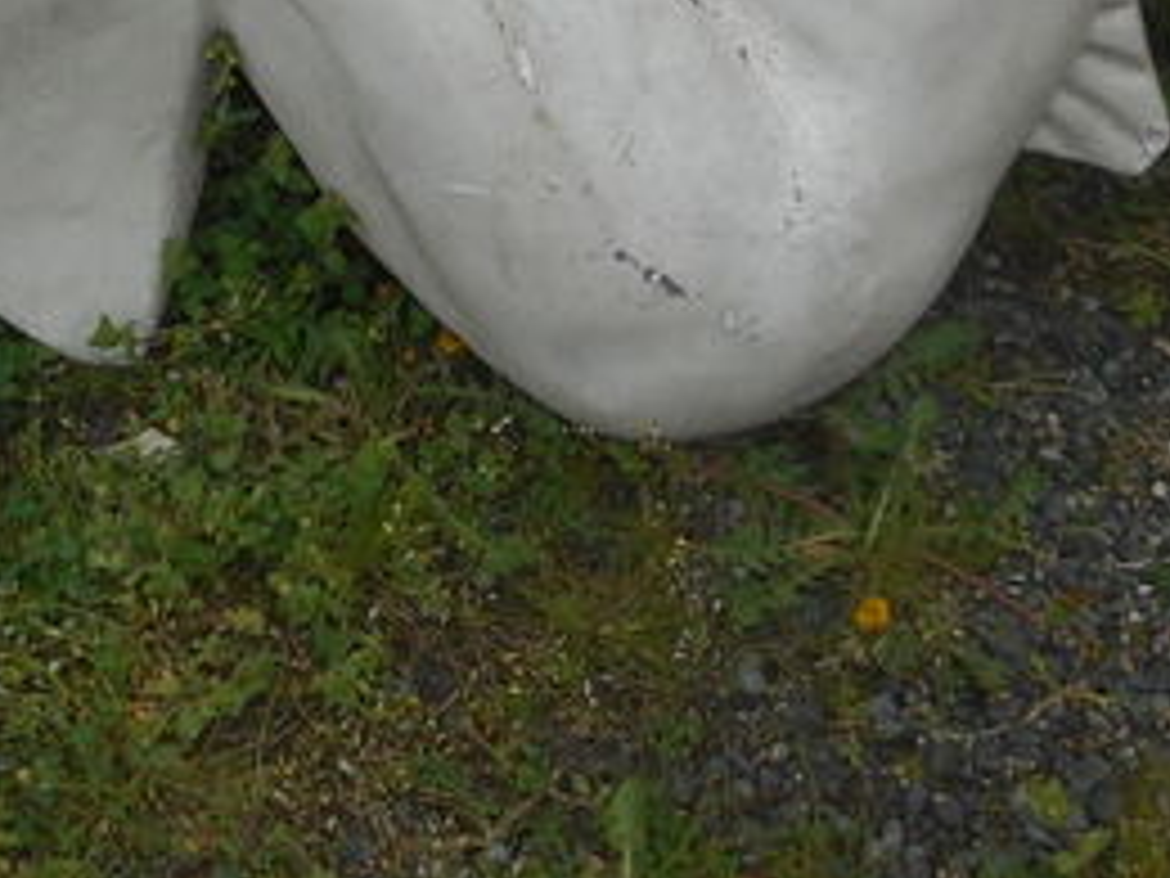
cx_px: 436
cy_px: -666
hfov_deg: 20.4
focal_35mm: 96
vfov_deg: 13.8
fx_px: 3245
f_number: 3.7
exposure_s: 1/200
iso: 80
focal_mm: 4.5
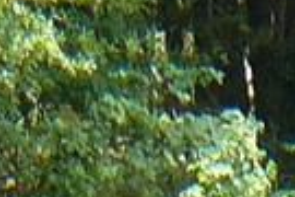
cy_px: 700
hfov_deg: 7.2
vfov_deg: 4.6
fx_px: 2270
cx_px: 548
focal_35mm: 277
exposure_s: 1/200
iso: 80
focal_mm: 5.2
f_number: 2.8
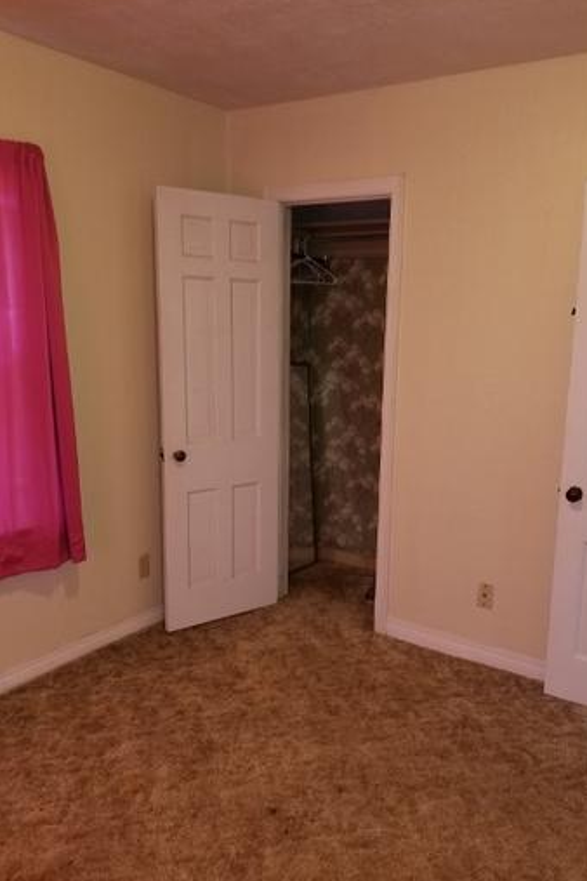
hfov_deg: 46.2
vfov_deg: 65.5
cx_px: 340
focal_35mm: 28
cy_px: 447
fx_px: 685
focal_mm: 4.25
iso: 100
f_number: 1.7
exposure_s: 1/24
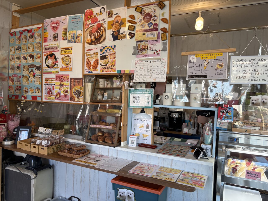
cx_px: 134
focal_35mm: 26
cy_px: 100
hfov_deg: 67.3
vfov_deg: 53.1
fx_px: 201
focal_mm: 5.96
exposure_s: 1/100
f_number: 1.6
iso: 50
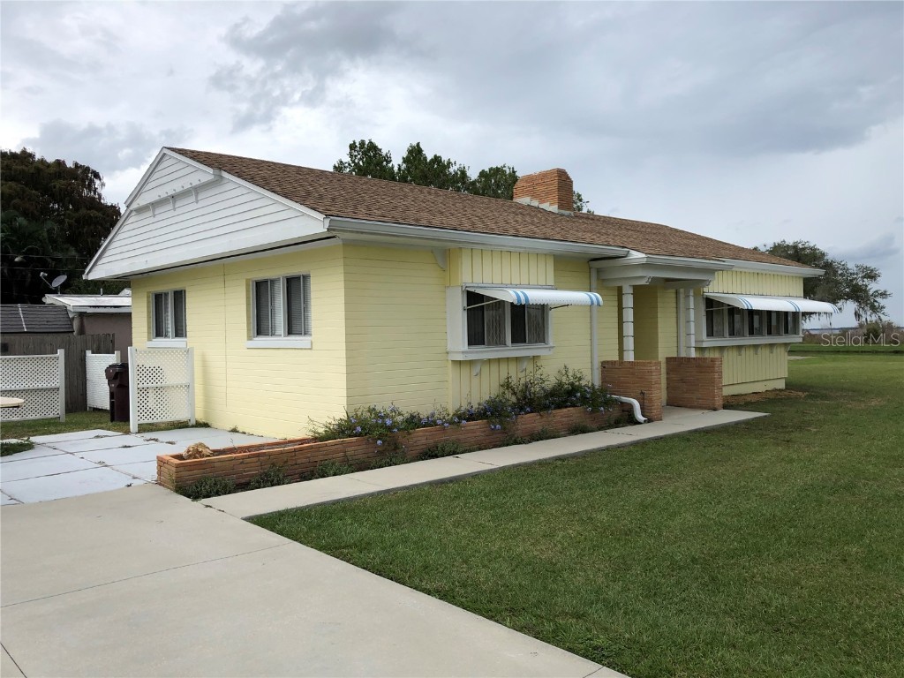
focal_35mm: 28
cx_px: 452
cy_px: 339
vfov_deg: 49.7
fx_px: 731
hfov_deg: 63.4
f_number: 1.8
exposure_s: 1/684
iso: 20
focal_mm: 4
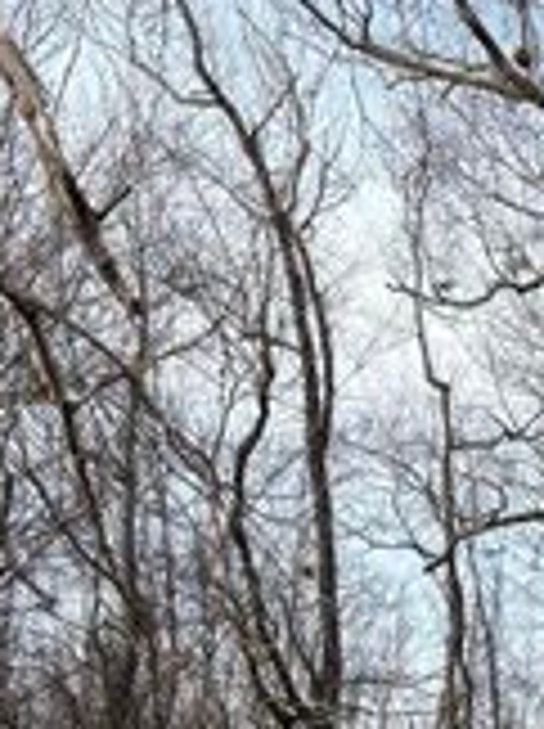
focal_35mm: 107
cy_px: 1186
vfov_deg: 16.3
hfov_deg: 12.9
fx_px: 2248
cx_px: 859
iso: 50
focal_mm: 5.96
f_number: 1.6
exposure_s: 1/1626
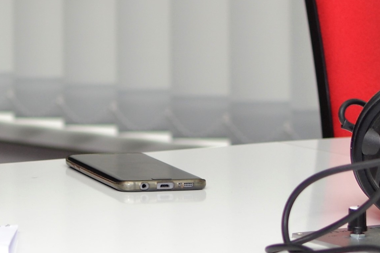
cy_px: -157
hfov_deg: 9.5
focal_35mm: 204
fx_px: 2152
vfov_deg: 6.6
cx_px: -352
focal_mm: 35
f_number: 2.8
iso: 200
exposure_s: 1/200
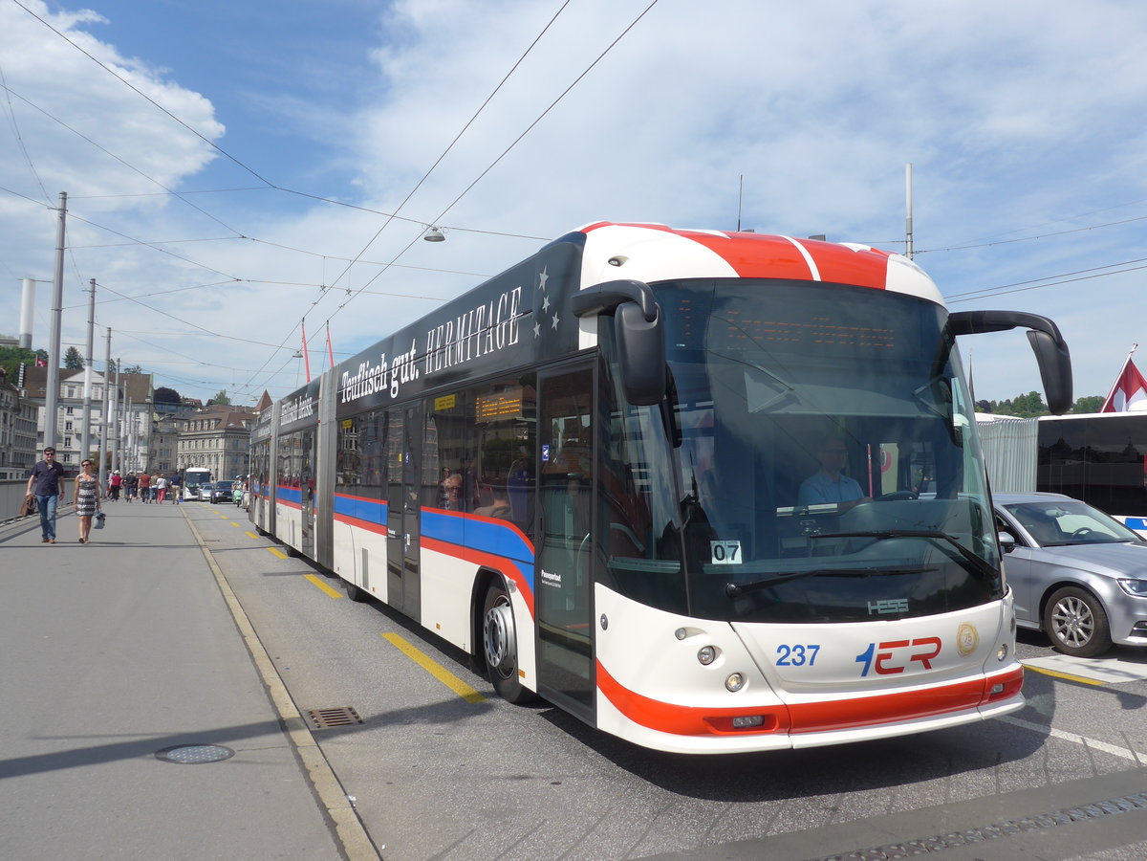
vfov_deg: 48.2
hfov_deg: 61.7
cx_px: 574
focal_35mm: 29
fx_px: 961
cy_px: 430
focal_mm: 6
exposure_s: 1/1600
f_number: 3.2
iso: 80
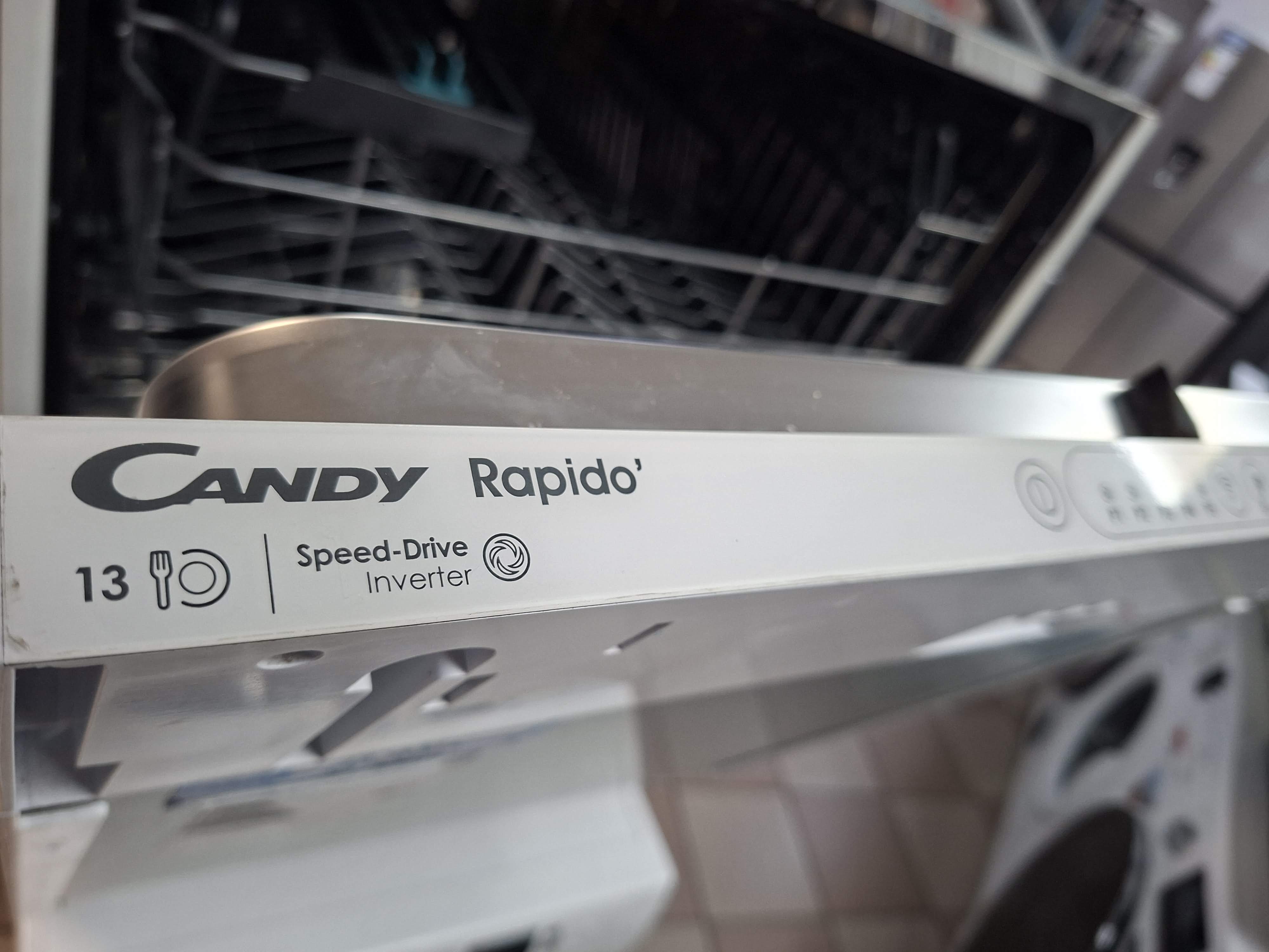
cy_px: 476
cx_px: 634
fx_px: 843
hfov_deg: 73.9
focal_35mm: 23
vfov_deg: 58.9
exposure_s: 1/50
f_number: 1.8
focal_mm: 5.54
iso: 200
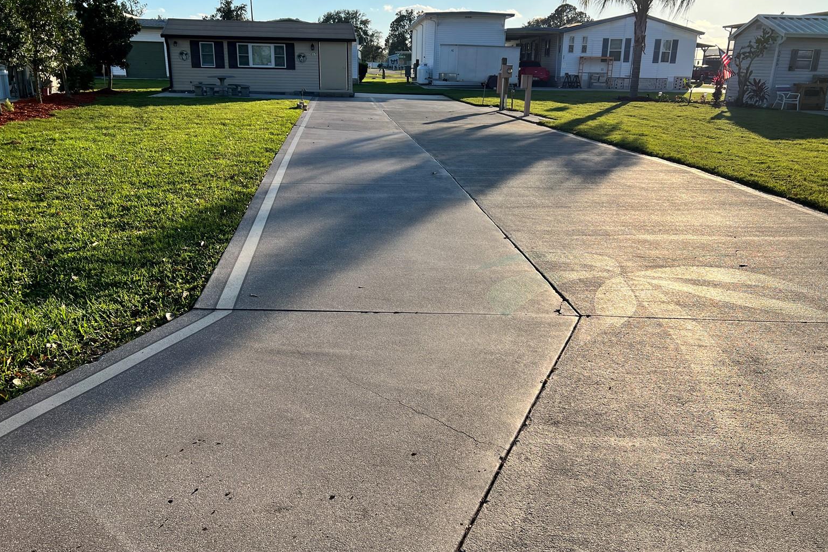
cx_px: 405
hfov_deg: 65.5
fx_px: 644
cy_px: 288
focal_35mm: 28
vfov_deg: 46.4
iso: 50
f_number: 1.5
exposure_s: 1/2994
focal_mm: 5.7
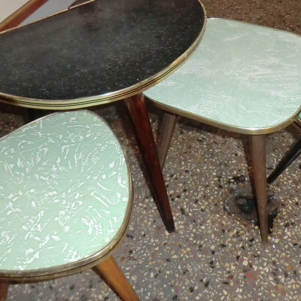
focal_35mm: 41
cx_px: 218
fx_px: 403
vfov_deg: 40.2
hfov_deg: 40.0
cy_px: 92
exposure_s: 1/40
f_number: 3.2
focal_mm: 4.3
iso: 400
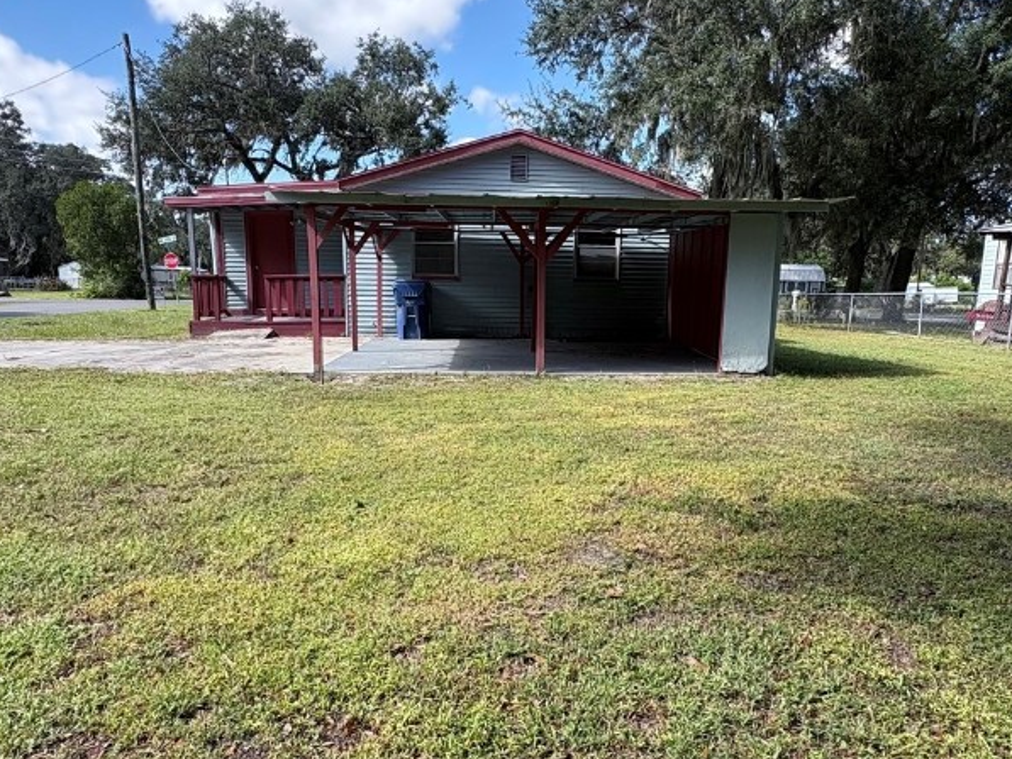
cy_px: 413
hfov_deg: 71.6
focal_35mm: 24
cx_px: 519
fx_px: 702
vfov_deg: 56.7
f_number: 2.2
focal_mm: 2.22
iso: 40
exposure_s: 1/476
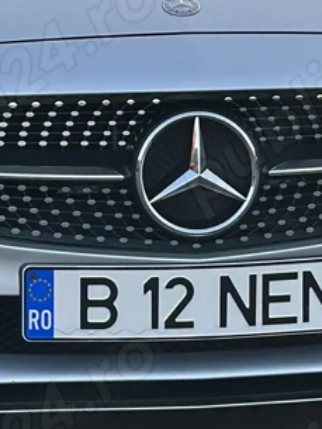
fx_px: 2603
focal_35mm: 210
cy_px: -191
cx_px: 167
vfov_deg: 9.2
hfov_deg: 7.1
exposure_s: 1/751
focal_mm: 6.86
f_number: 1.78
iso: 100
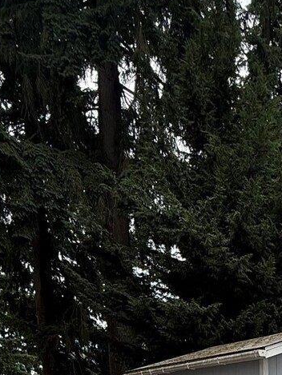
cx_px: 280
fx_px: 467
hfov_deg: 31.2
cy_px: 528
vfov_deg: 30.4
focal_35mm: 43
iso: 50
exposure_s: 1/942
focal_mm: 2.22
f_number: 2.2
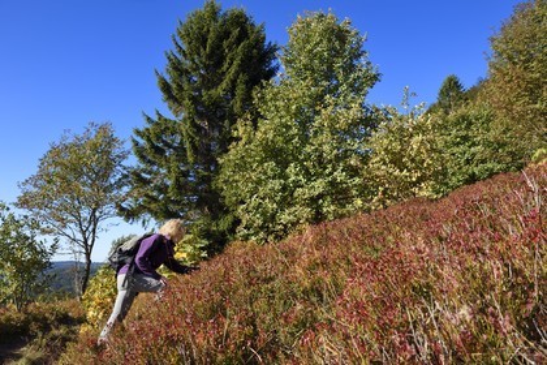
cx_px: 274
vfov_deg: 43.6
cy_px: 182
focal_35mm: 30
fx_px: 456
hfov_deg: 61.9
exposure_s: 1/200
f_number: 11
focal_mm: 30
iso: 200
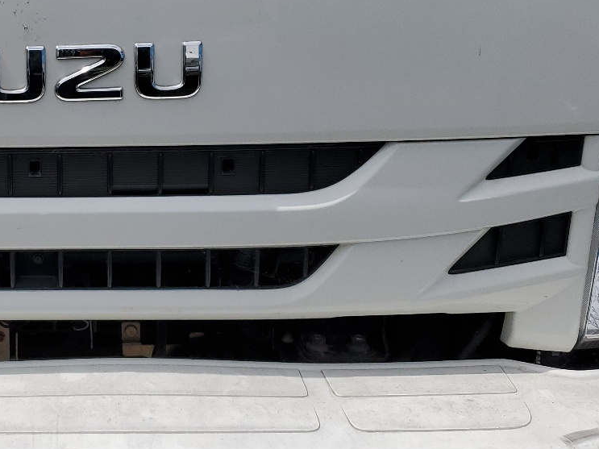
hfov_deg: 32.1
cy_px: 151
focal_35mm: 56
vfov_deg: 26.0
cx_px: 23
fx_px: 969
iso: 50
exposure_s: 1/10000
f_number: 1.5
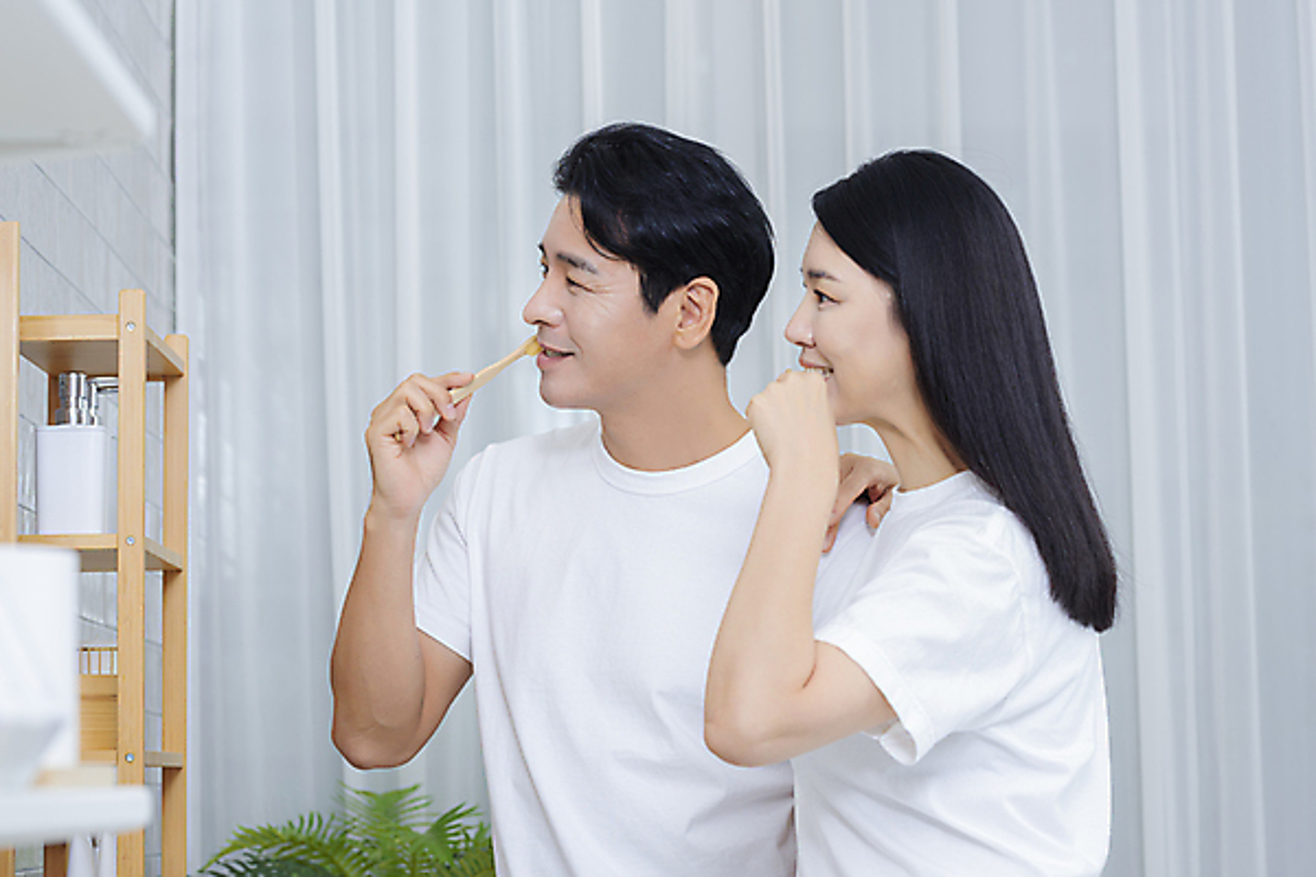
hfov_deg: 23.9
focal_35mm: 85
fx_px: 3107
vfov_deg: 16.1
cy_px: 438
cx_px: 658
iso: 100
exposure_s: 1/125
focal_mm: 85
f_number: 5.6
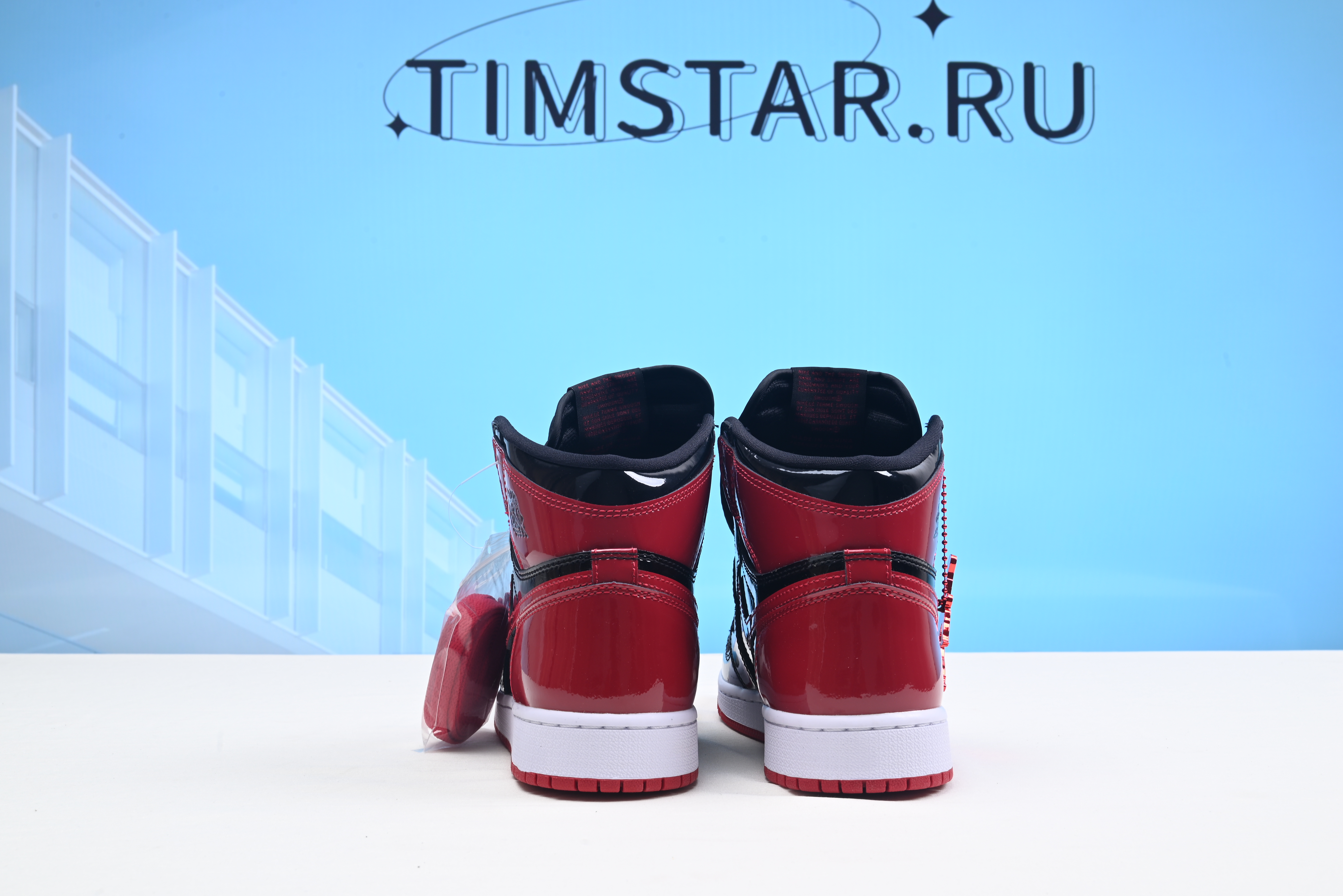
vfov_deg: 33.4
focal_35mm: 40
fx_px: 1493
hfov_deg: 48.4
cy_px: 448
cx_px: 672
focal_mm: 40
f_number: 16
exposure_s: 1/2
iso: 100
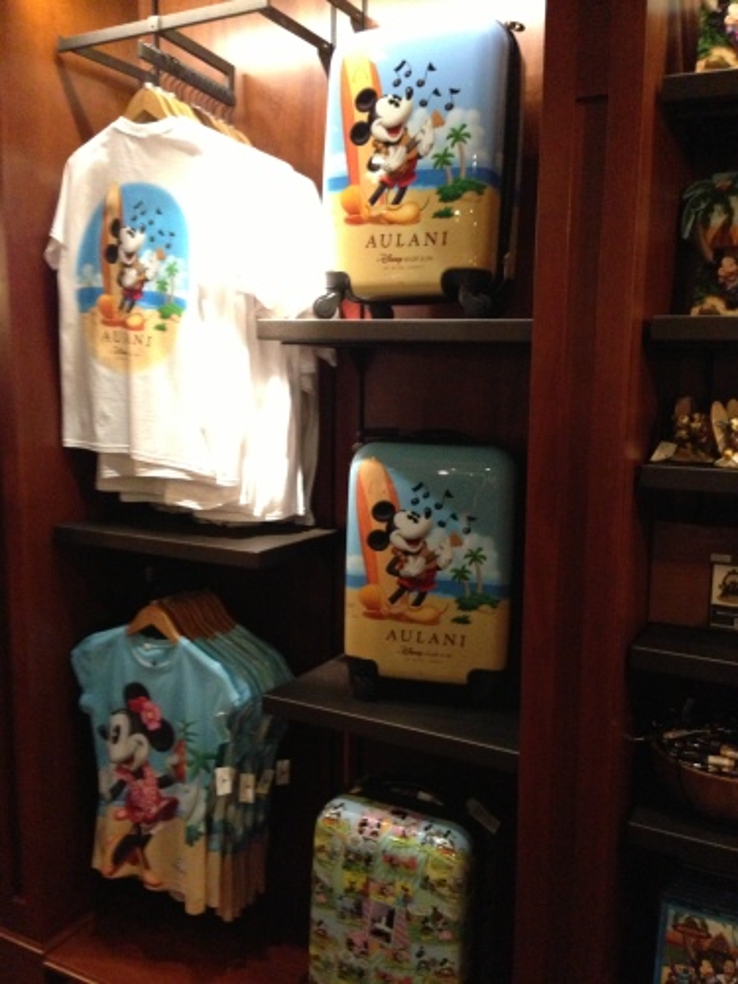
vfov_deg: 55.4
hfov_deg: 42.9
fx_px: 938
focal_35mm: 33
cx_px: 369
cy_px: 492
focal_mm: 4.13
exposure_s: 1/15
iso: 800
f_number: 2.4
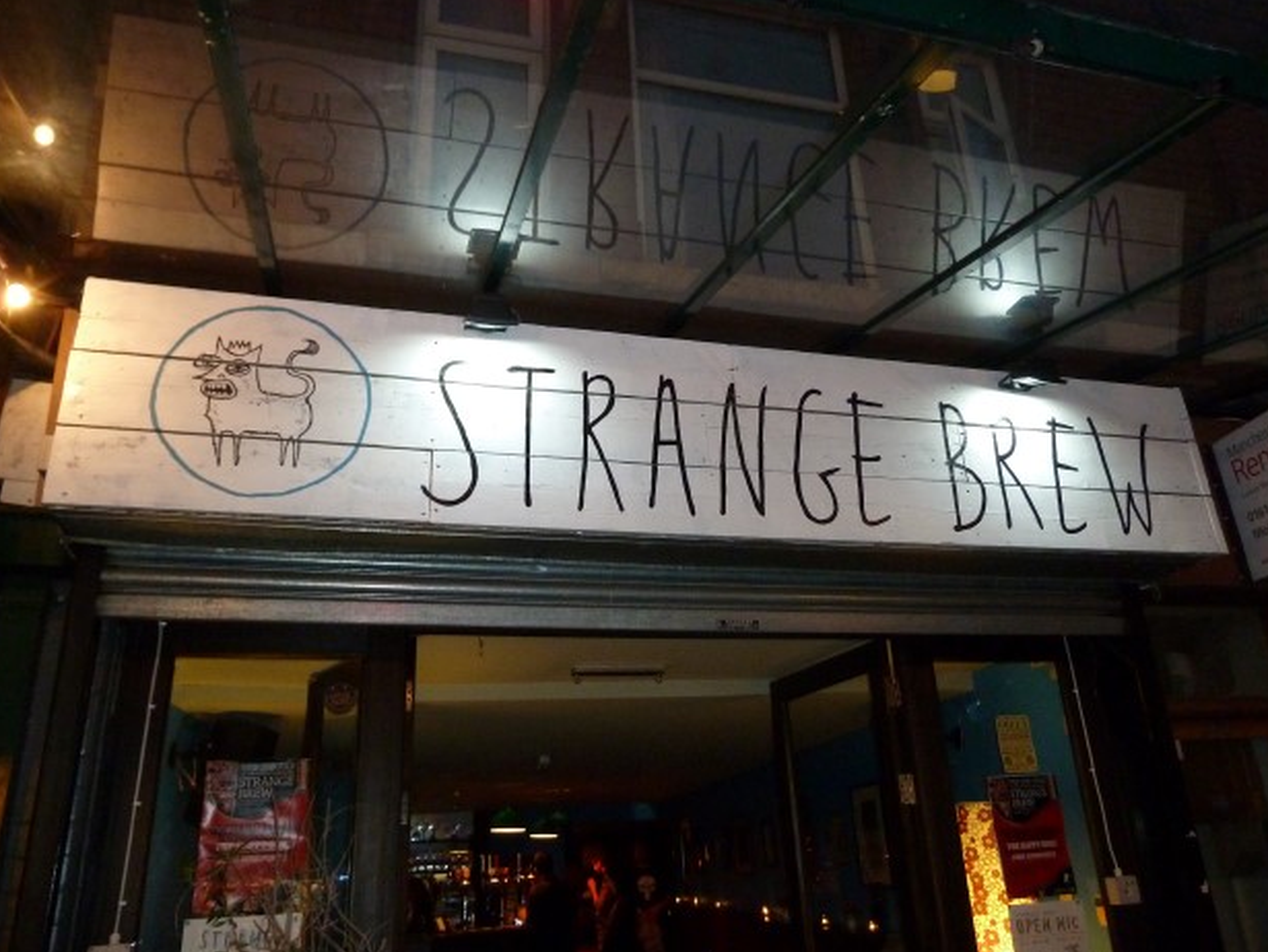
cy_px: 472
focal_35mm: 26
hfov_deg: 67.3
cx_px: 635
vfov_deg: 53.1
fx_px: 953
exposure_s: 1/30
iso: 400
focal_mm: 4.1
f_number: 3.3
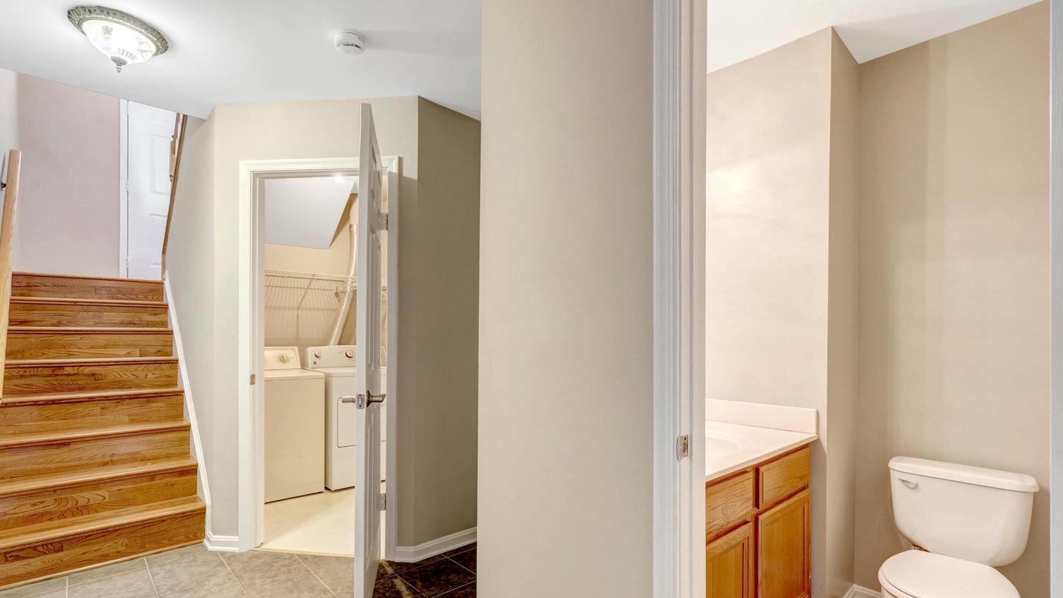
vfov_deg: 63.5
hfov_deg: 95.9
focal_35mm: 17
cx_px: 525
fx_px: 479
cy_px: 348
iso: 1250
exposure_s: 1/13
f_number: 8
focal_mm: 16
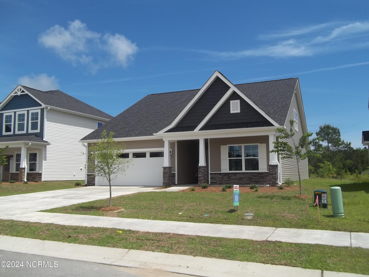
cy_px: 138
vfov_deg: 44.2
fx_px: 341
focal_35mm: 32
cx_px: 184
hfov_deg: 56.8
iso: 64
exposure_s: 1/250
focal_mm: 5.7
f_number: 8.8
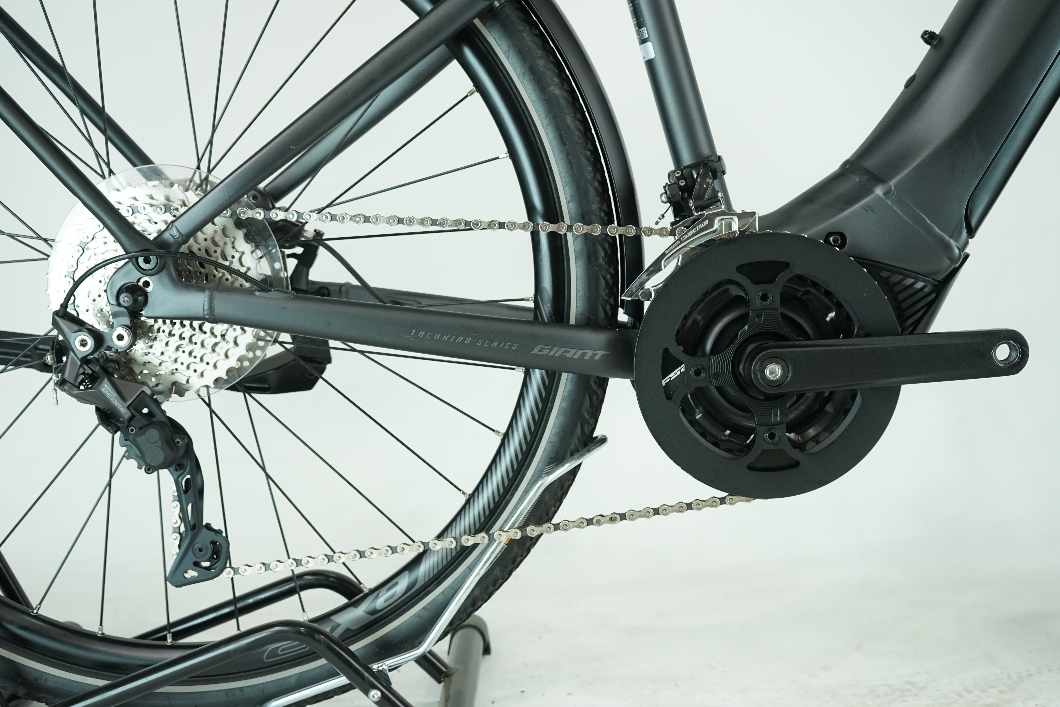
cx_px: 530
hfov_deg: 48.5
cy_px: 354
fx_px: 1178
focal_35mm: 40
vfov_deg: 33.4
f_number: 5.6
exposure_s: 1/200
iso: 1600
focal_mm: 40
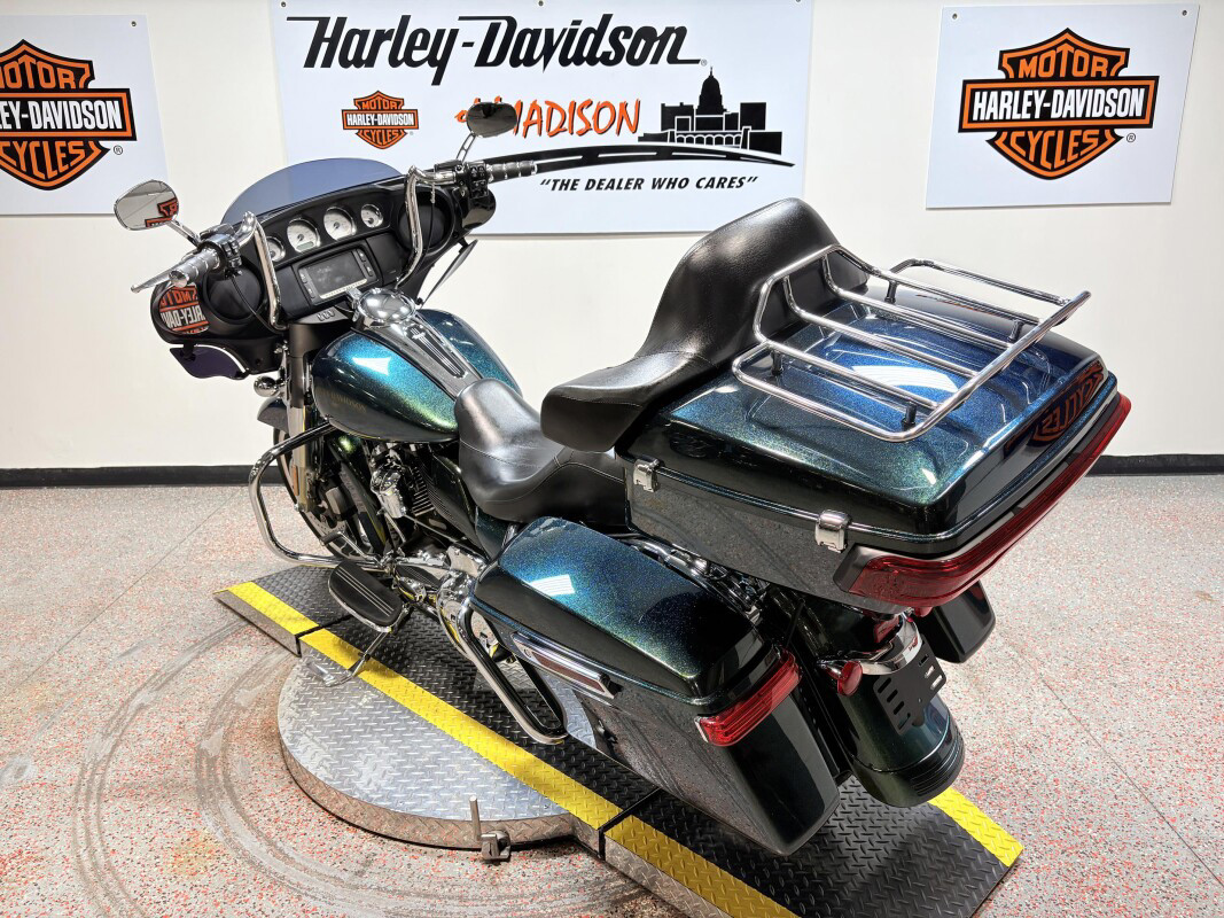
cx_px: 612
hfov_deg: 67.3
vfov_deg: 53.1
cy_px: 459
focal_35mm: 26
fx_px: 919
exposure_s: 1/120
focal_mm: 5.96
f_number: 1.6
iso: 50
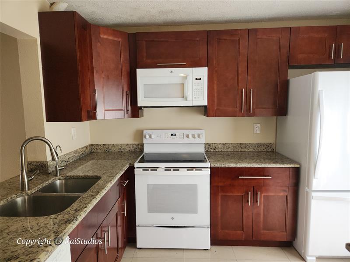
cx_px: 175
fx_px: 233
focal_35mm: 23
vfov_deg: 58.9
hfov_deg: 73.9
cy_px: 131
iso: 64
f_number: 1.8
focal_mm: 5.4
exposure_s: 1/60
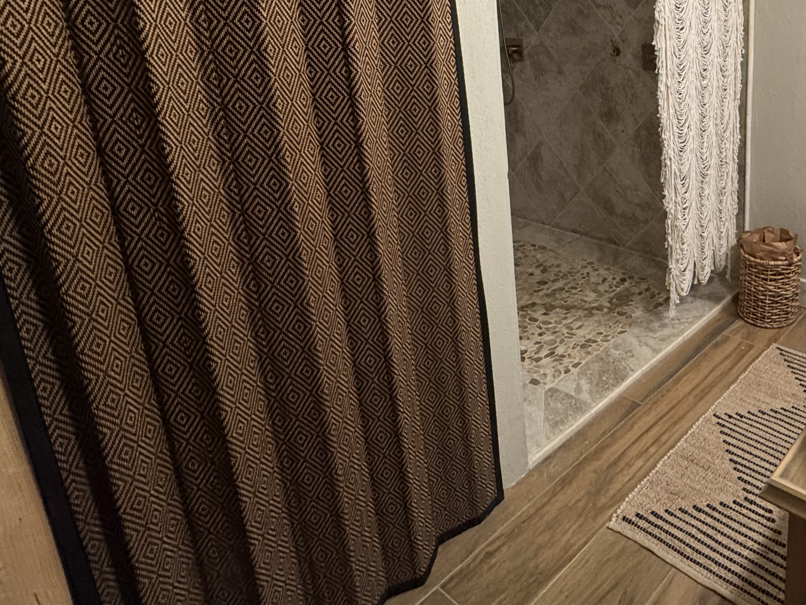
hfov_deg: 60.5
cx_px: 671
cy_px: 140
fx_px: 605
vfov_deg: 50.5
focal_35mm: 26
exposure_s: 1/60
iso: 400
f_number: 2.2
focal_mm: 2.22
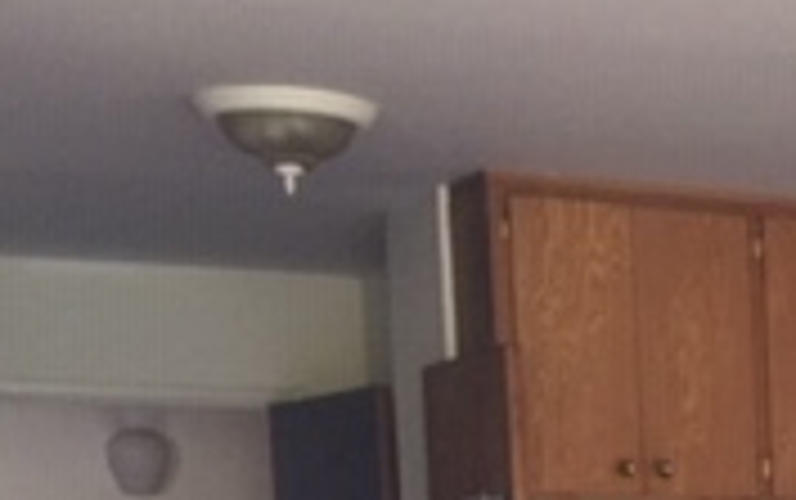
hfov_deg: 16.1
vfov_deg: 11.1
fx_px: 2410
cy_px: 892
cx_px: 1399
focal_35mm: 111
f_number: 2.2
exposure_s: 1/15
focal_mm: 4.15
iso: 64
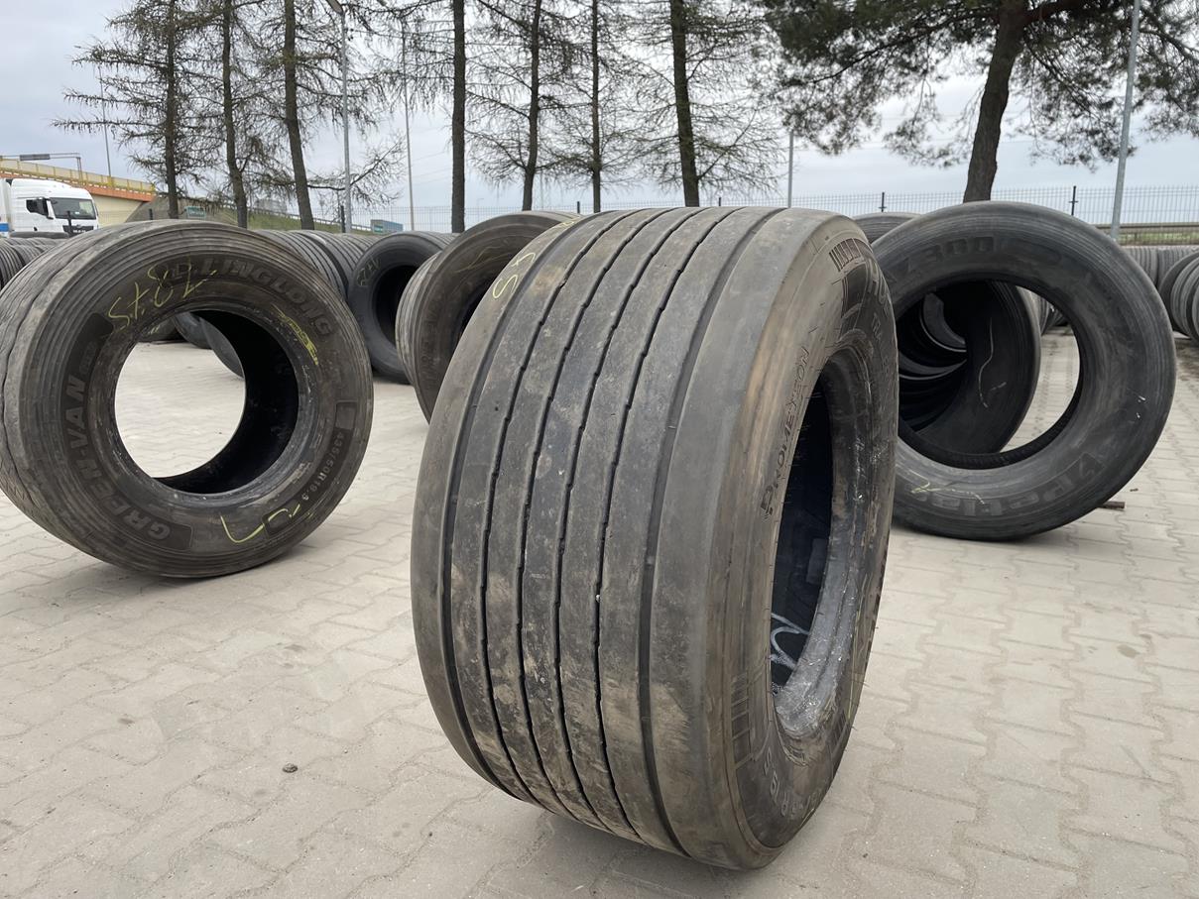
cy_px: 450
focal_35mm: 26
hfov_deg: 67.3
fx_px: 901
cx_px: 600
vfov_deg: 53.1
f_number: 1.6
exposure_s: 1/456
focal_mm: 4.2
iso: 32
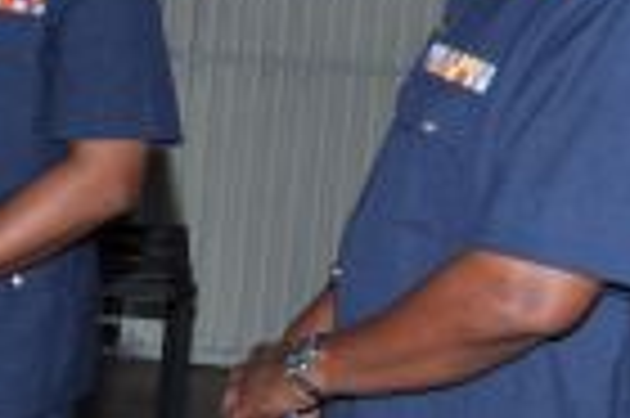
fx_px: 2362
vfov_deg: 10.1
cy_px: 36
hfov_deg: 14.4
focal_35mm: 135
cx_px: -238
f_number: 5.6
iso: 200
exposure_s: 1/125
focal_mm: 21
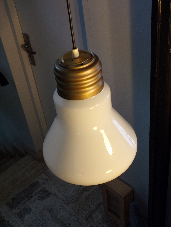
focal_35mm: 42
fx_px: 277
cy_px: 114
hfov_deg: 34.3
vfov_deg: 44.8
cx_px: 86
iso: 200
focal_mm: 7.6
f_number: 3.4
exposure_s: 1/25
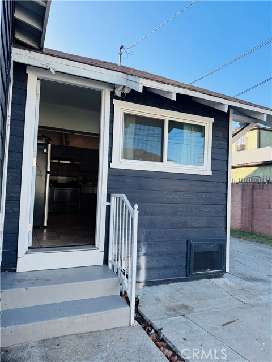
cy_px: 181
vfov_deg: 71.6
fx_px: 251
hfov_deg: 56.8
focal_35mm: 24
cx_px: 136
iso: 80
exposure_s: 1/1285
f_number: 1.78
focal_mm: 6.76
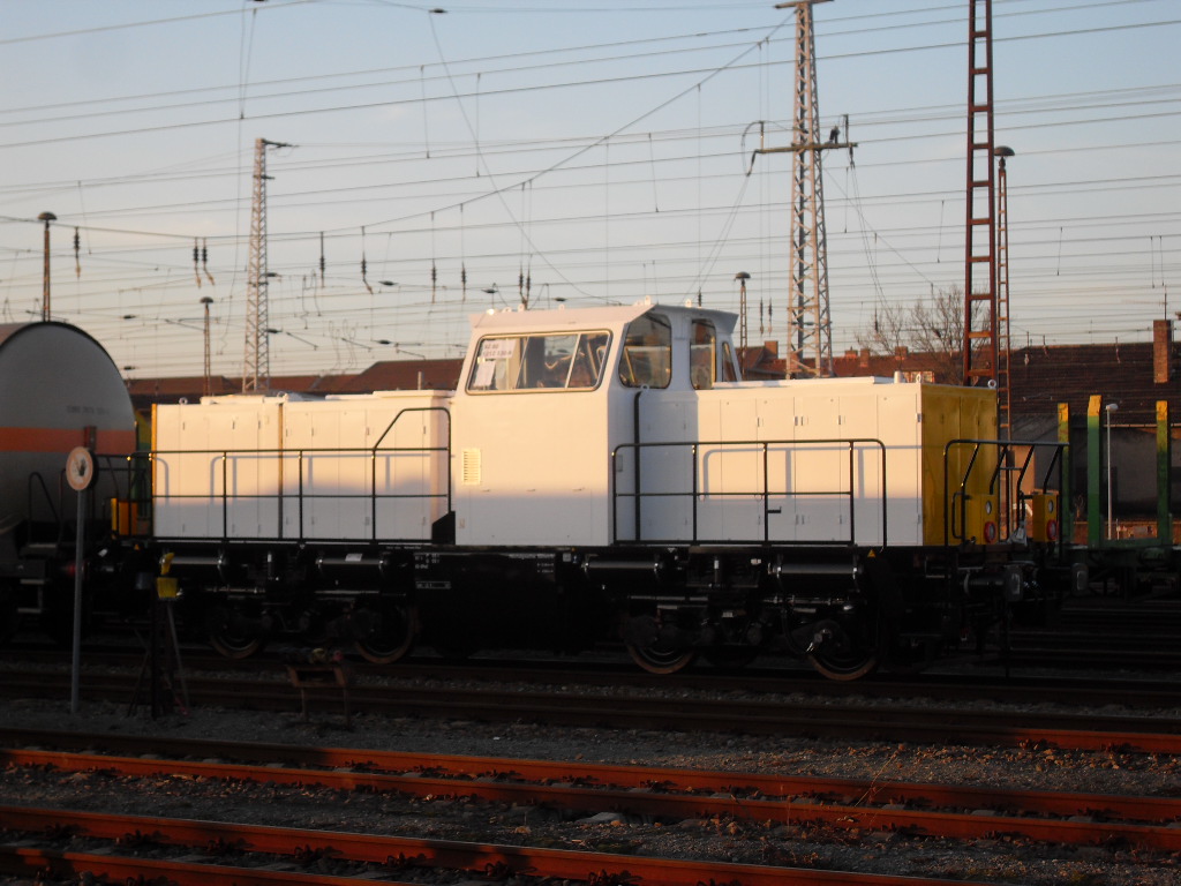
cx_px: 590
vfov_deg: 18.7
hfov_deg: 24.7
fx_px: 2695
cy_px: 443
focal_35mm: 79
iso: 100
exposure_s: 1/180
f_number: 4.4
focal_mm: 13.5
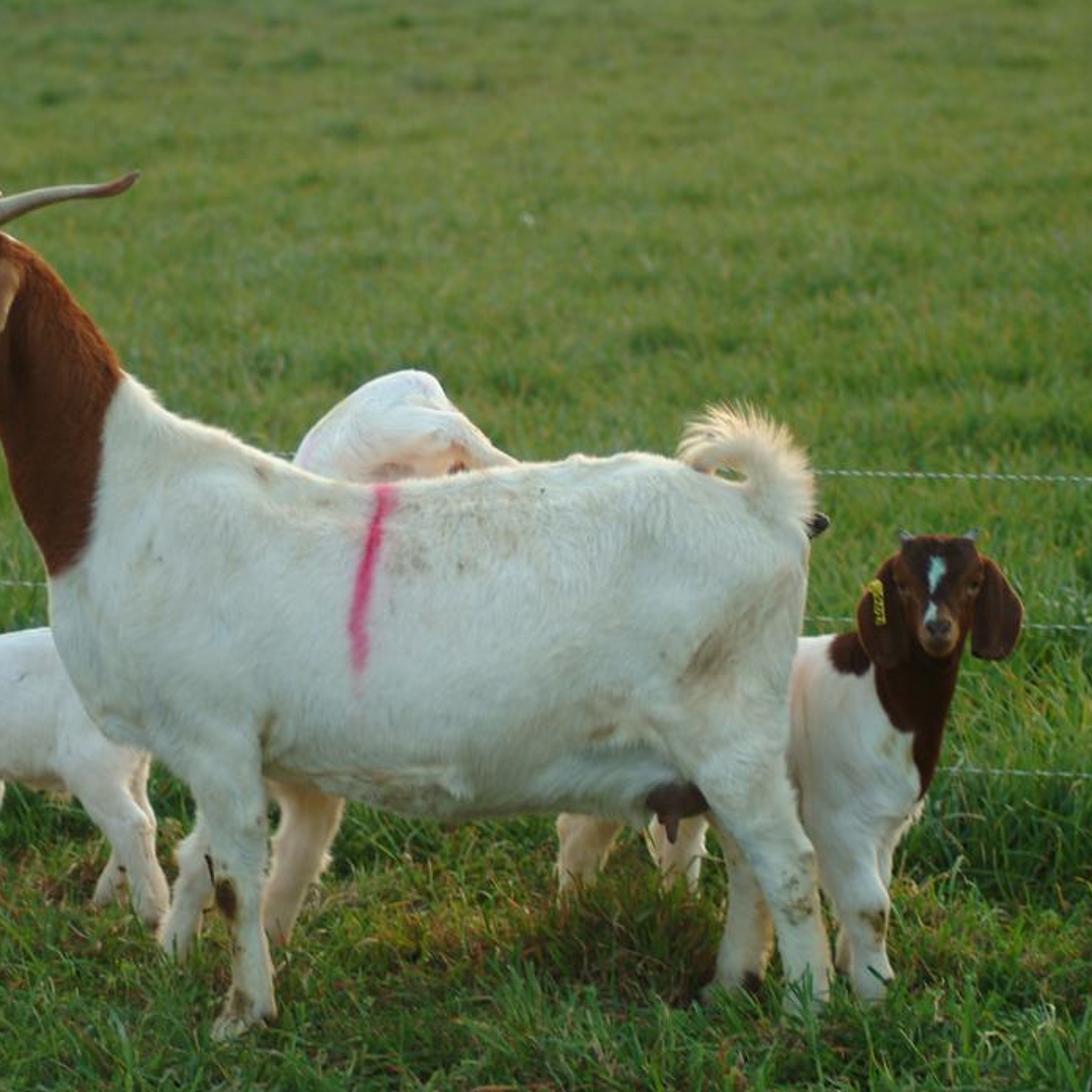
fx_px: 4818
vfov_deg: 12.9
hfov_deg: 12.9
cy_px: 546
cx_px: 417
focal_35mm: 135
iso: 200
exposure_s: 1/45
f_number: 4
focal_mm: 70
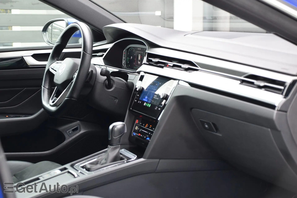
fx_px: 681
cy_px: 99
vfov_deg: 16.6
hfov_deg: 24.6
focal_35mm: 82
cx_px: 148
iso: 640
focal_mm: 55
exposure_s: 1/100
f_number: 5
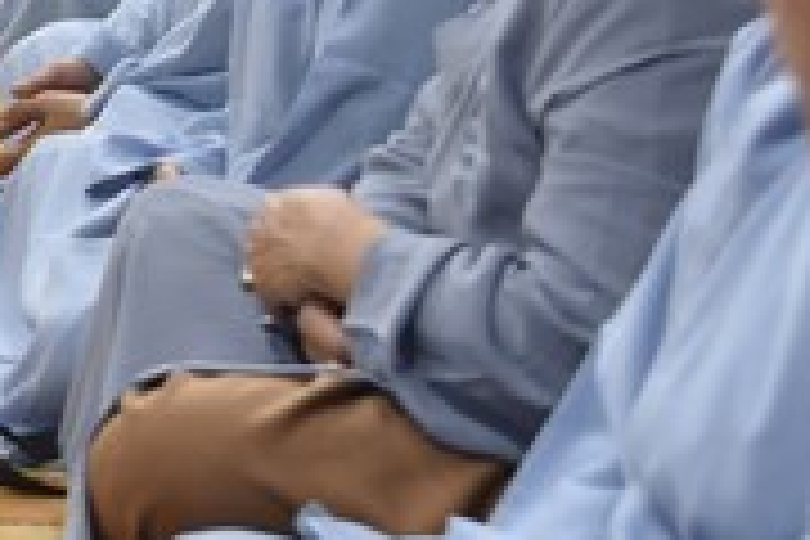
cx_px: -360
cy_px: -261
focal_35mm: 137
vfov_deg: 9.7
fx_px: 3082
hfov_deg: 14.1
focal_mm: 38
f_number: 4
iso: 900
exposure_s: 1/60
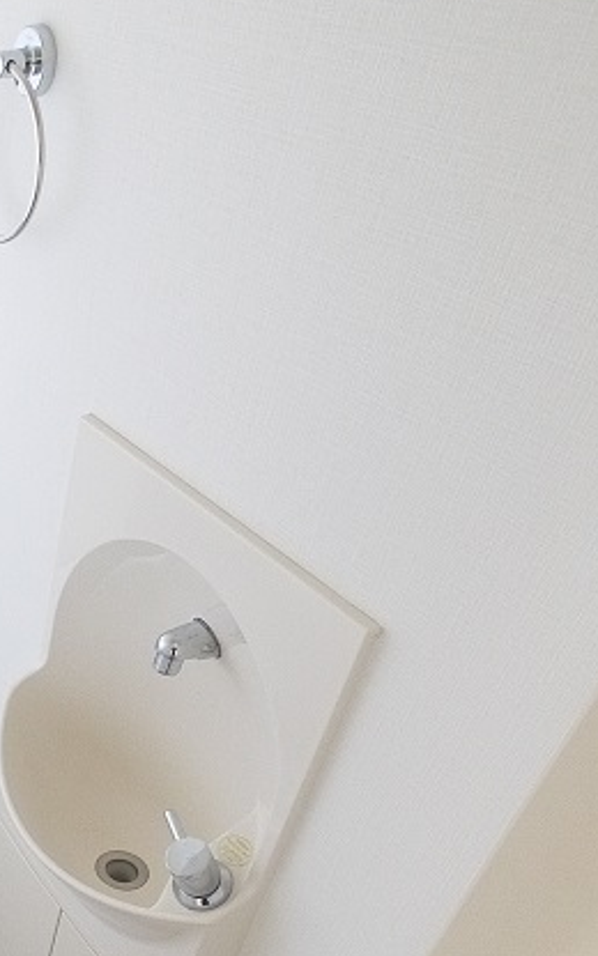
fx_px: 1043
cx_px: -200
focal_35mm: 40
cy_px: 784
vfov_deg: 46.3
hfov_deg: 26.6
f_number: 4
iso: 1000
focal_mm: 7
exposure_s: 1/60
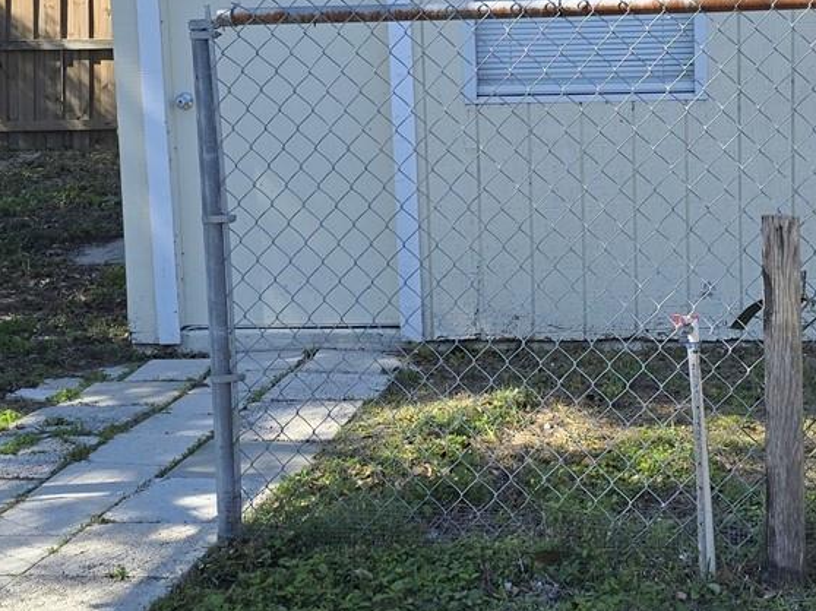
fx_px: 1555
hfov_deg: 29.1
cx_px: 582
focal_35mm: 66
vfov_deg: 22.1
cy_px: 184
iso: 12
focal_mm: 6.3
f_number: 1.7
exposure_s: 1/463
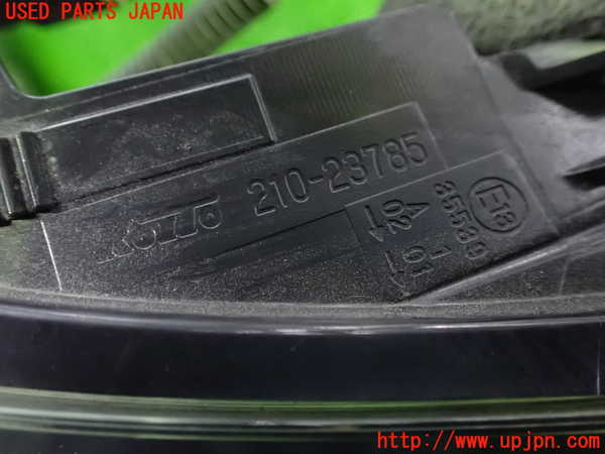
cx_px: 302
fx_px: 524
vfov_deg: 46.8
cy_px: 227
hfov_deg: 60.0
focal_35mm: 30
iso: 1600
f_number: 2.3
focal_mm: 5.4
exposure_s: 1/30
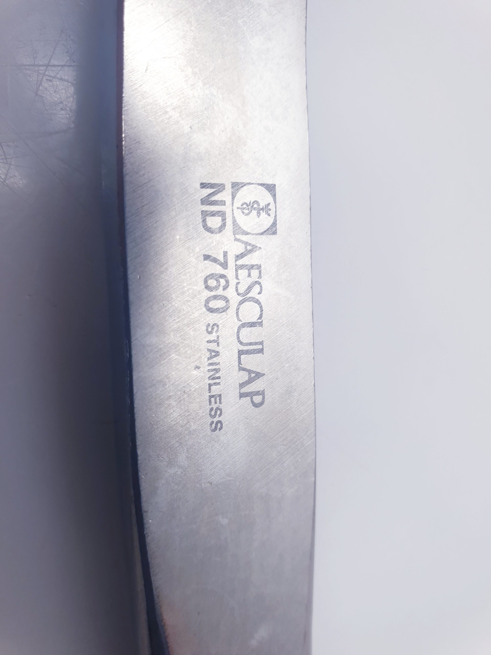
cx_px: 246
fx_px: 492
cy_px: 328
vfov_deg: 67.3
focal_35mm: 26
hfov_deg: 53.1
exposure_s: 1/50
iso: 50
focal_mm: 4.3
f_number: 2.4
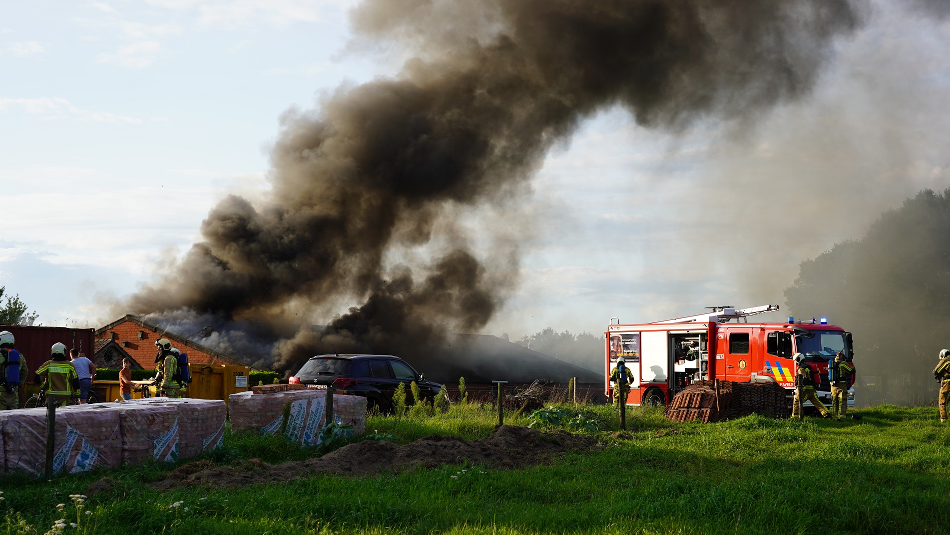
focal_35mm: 55
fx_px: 1386
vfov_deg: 21.8
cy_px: 263
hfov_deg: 37.8
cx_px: 477
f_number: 5
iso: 100
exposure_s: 1/320
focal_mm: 52
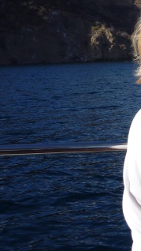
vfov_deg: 24.8
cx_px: 254
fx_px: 565
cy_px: 76
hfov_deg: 12.9
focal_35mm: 85
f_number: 3.5
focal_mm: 5.5
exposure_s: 1/640
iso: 80
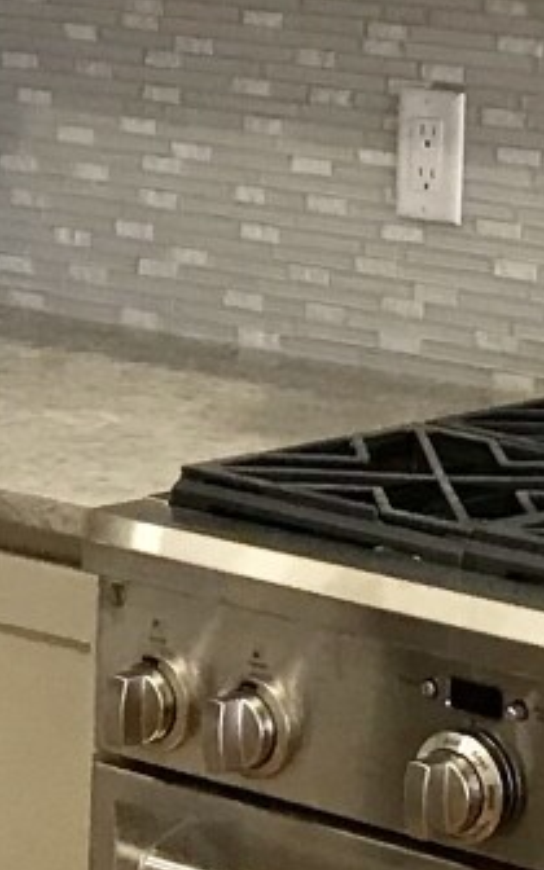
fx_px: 4294
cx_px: 321
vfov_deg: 11.5
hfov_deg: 7.2
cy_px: 10
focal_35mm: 181
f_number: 1.8
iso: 40
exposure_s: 1/30
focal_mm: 3.99
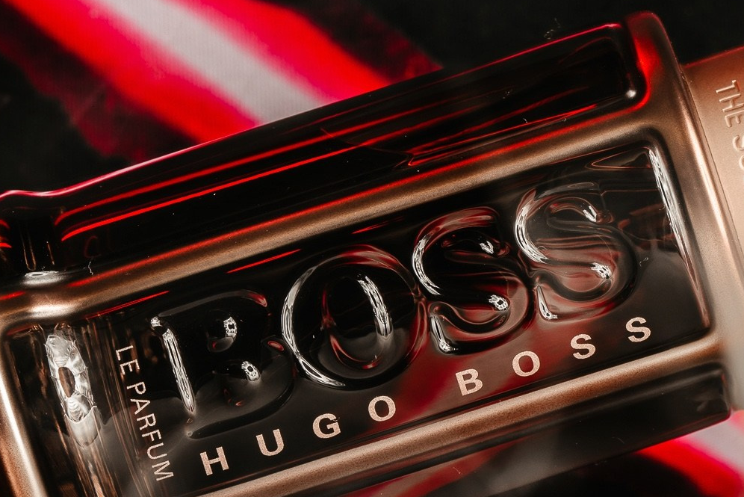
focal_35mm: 185
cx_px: 647
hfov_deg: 11.1
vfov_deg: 7.4
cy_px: 224
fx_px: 3825
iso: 100
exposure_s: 1/2
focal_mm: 90
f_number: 11
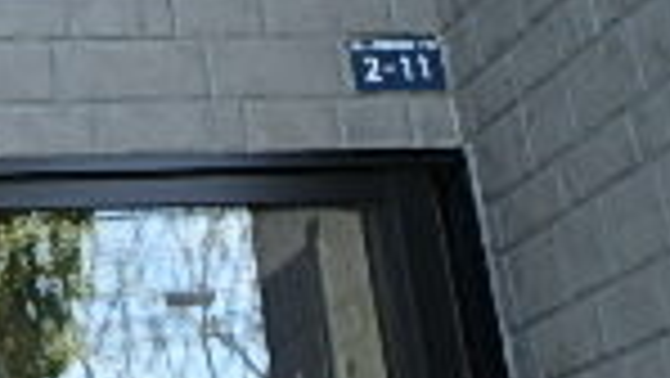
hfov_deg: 20.6
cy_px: -198
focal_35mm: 98
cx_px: -94
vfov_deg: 11.8
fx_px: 1742
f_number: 3.5
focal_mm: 3.7
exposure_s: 1/125
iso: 125
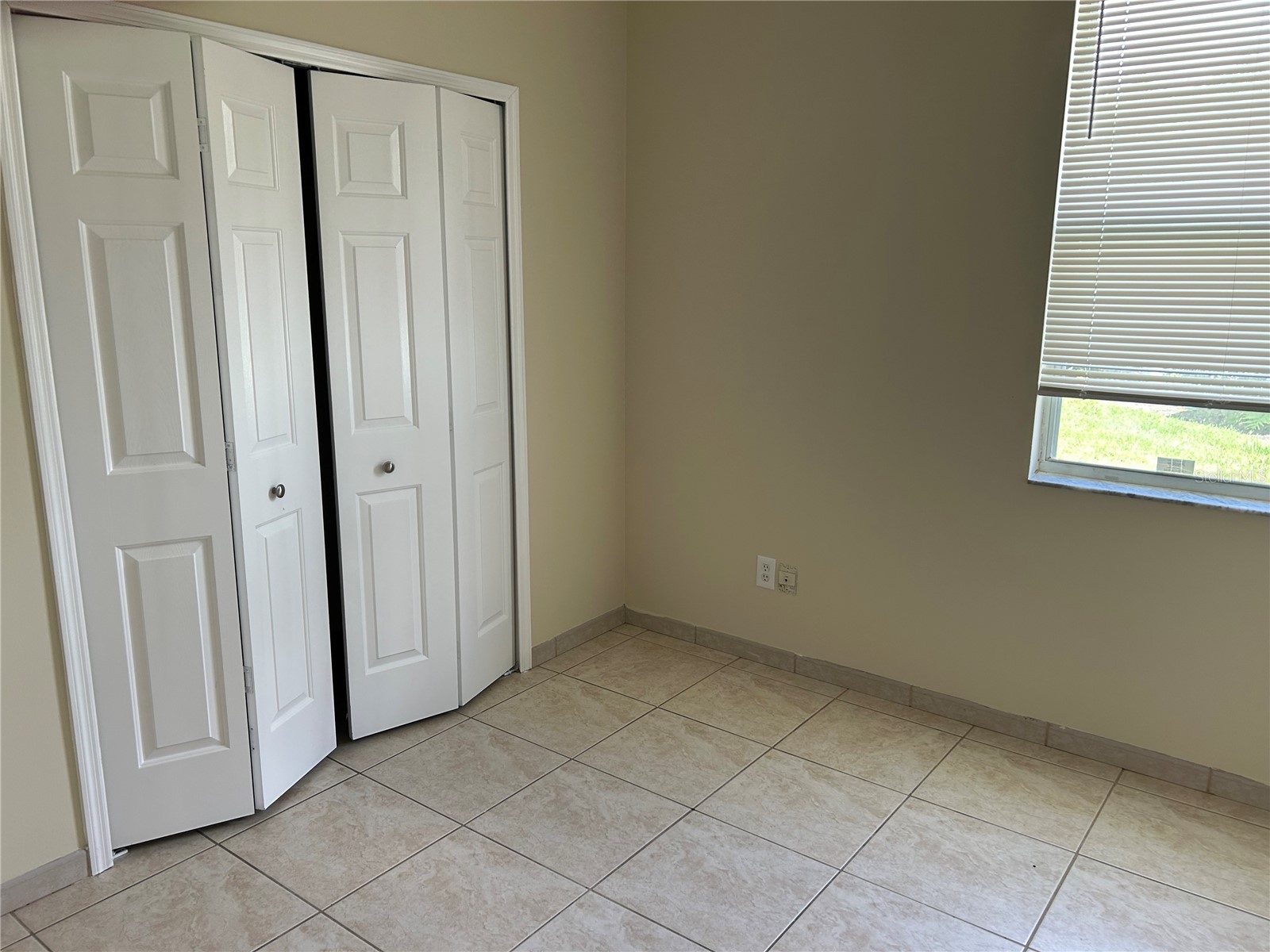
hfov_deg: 67.3
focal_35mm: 26
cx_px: 635
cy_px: 476
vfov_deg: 53.1
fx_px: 954
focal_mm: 5.7
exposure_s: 1/121
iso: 80
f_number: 1.5
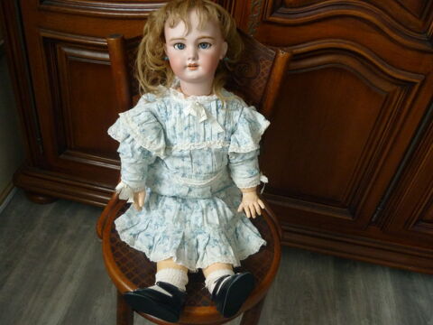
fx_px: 413
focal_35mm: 33
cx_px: 216
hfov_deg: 55.4
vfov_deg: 42.9
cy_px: 162
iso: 320
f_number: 2.8
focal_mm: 5.5
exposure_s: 1/30
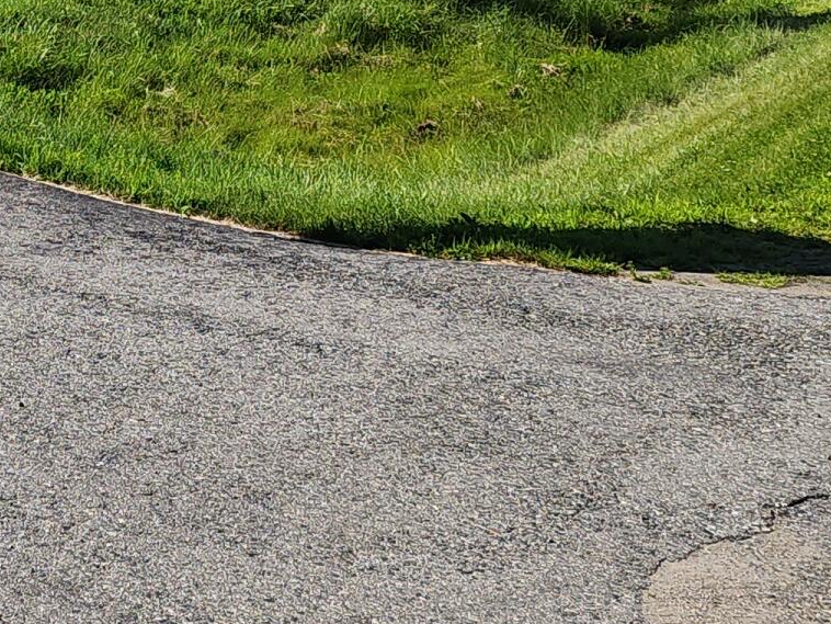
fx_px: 2185
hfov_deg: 20.6
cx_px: -65
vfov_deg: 15.7
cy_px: -99
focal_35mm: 91
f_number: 1.8
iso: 12
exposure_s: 1/1099
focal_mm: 6.4
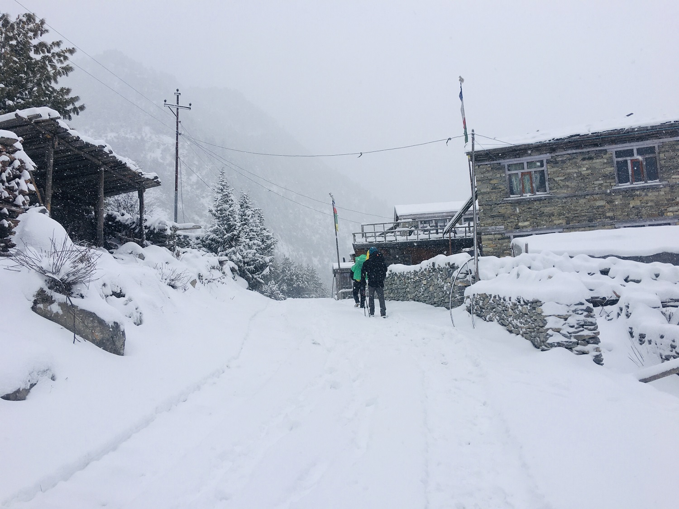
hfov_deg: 61.7
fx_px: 569
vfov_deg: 48.2
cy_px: 254
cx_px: 340
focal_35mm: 29
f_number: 2.2
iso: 25
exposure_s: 1/1261
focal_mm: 4.15
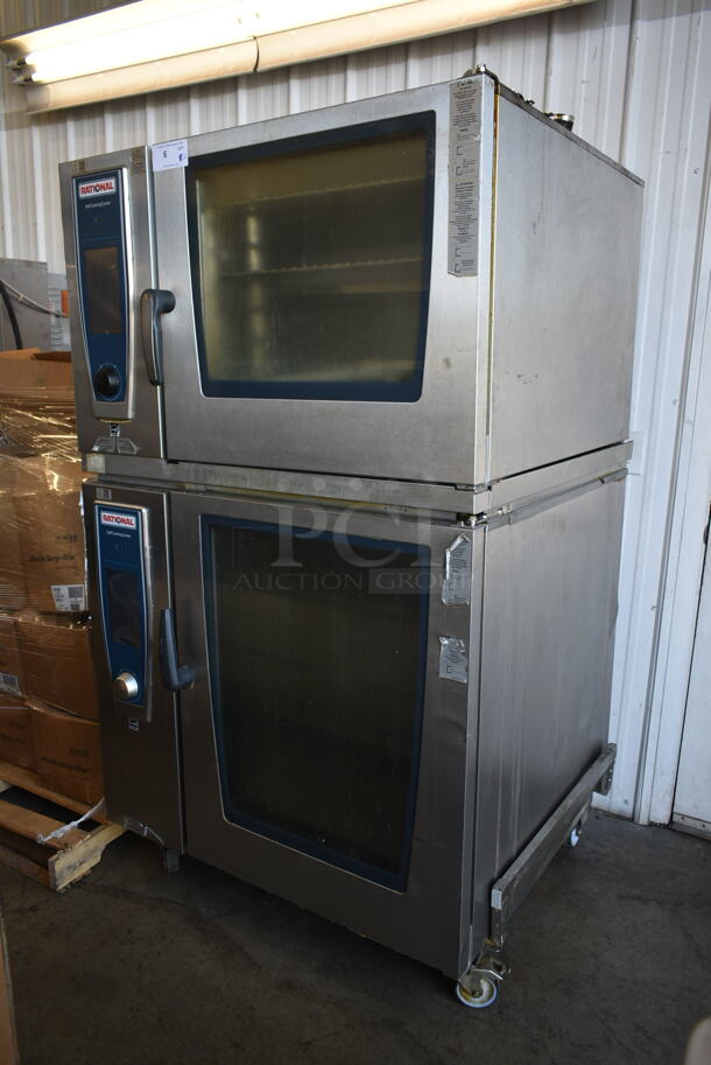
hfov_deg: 48.0
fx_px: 799
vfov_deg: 67.3
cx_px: 356
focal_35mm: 27
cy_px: 532
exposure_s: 1/50
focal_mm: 18
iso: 100
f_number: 3.5
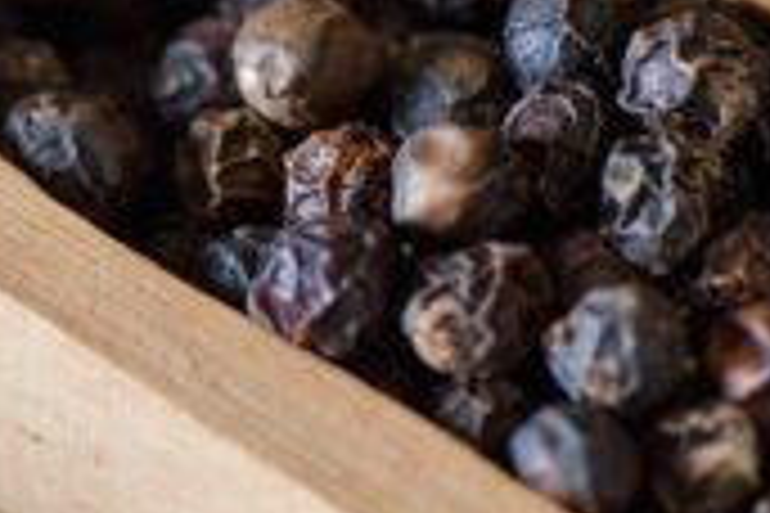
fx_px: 10073
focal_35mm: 471
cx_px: 455
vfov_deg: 2.9
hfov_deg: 4.4
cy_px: 349
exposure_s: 1/160
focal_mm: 105
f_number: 6.3
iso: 200
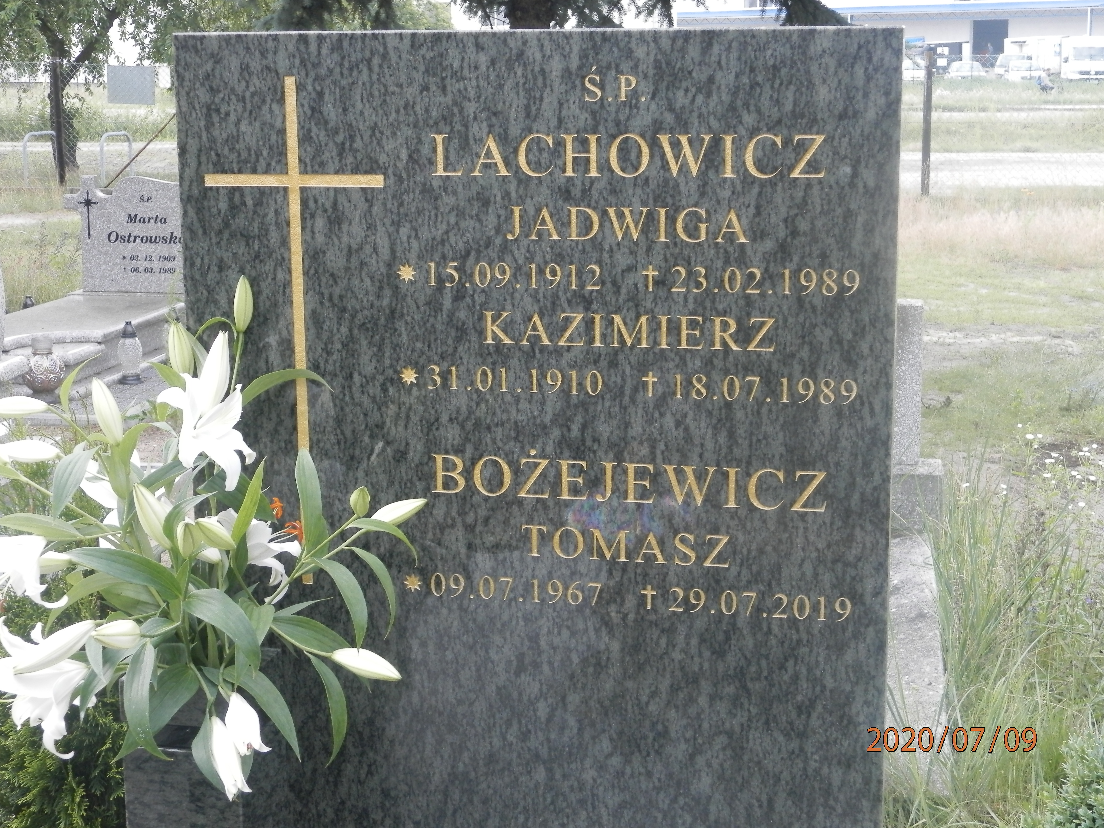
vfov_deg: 26.6
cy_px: 414
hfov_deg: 34.9
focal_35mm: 55
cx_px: 552
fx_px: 1754
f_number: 3.8
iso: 200
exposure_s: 1/80
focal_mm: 9.9
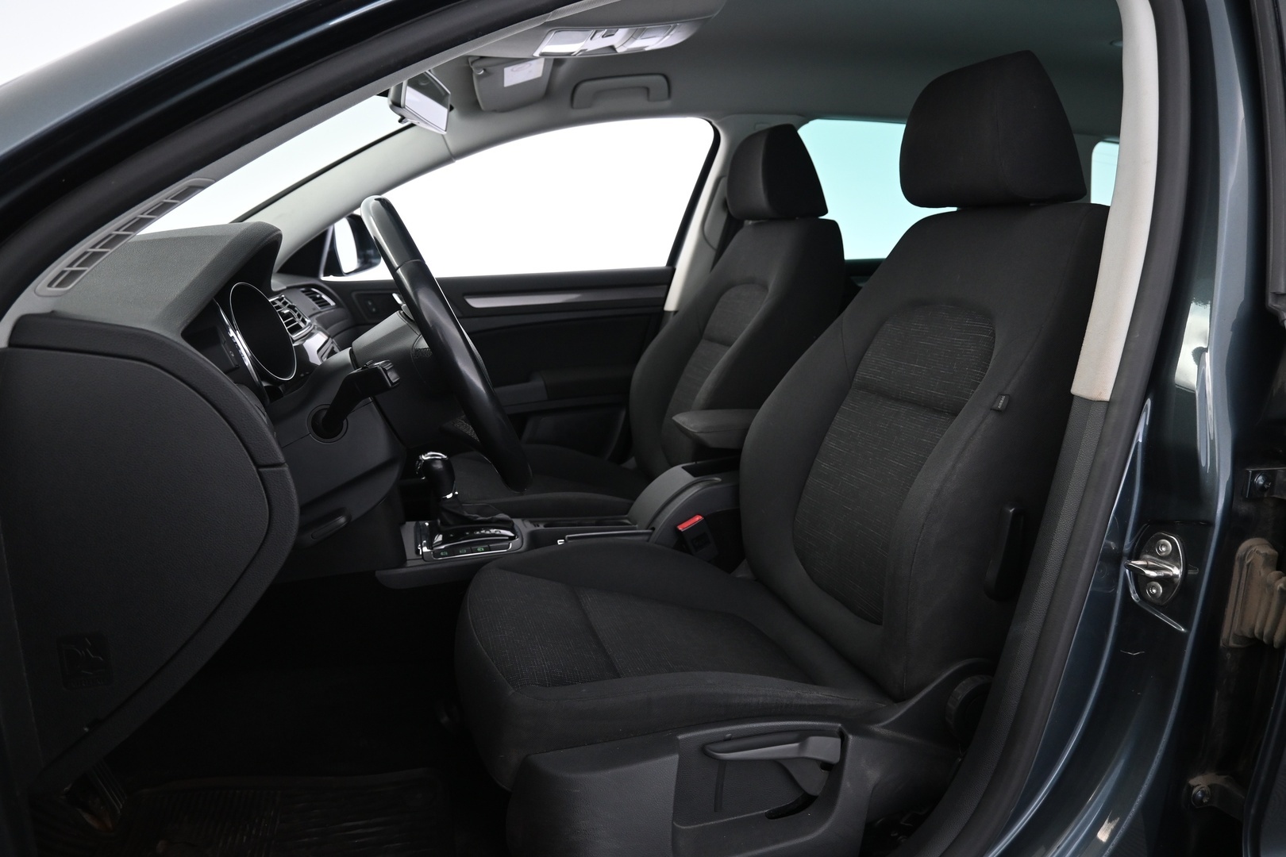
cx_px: 643
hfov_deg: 73.7
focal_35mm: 24
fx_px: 857
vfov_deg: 53.1
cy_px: 428
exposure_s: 1/25
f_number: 3.5
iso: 900
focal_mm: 16
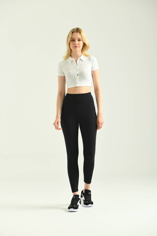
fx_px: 556
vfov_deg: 23.9
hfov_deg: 16.1
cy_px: 118
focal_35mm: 85
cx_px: 78
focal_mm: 85
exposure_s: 1/160
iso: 125
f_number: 5.6
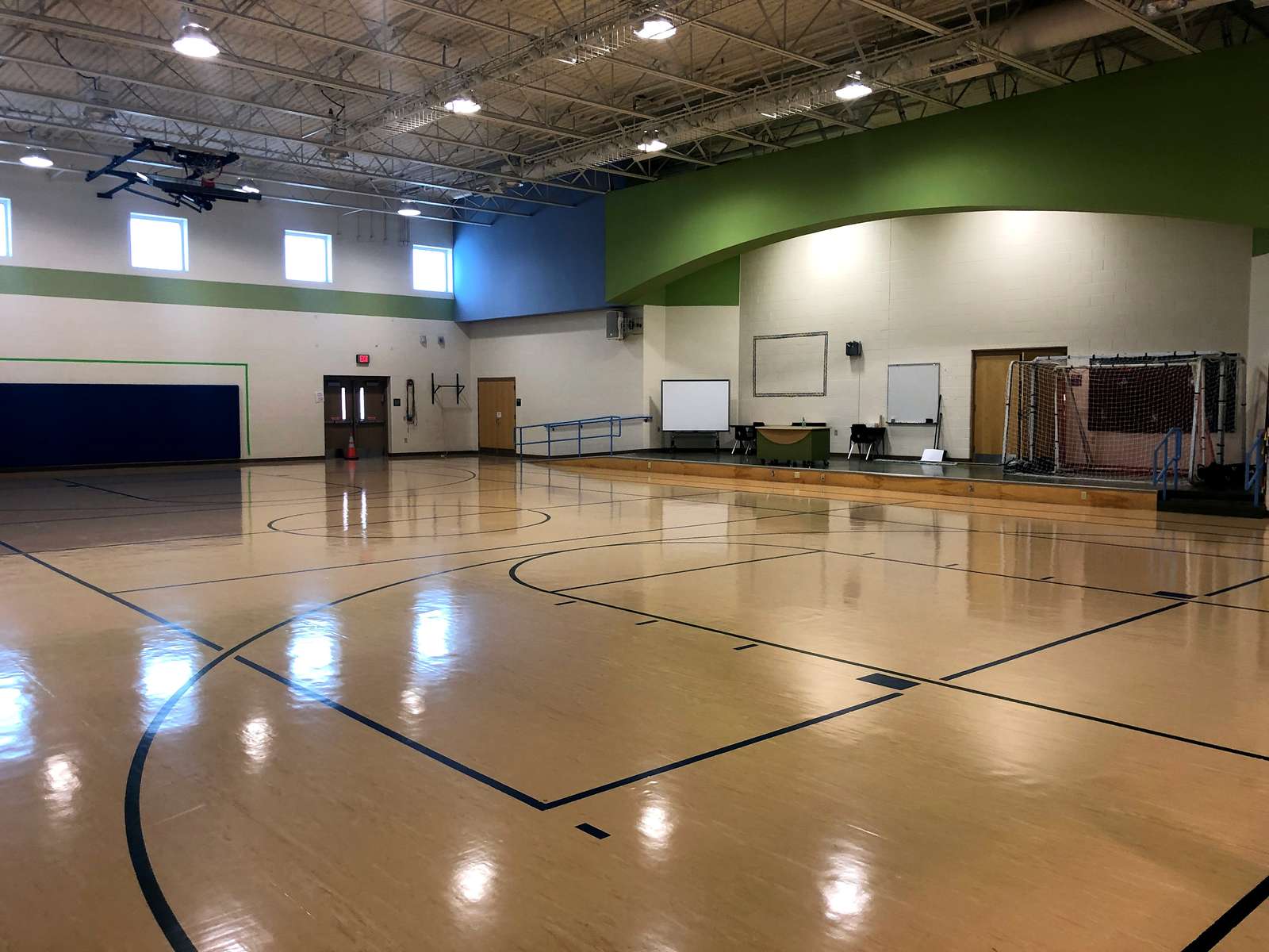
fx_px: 1026
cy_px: 476
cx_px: 634
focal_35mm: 28
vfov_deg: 49.7
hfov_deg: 63.4
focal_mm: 4
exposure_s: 1/20
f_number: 1.8
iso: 32
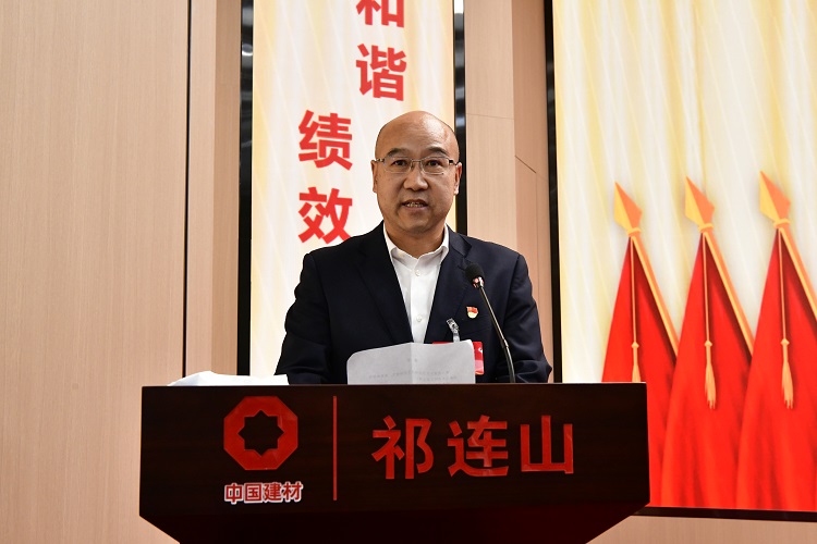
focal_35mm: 45
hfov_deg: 43.6
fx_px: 1021
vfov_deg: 29.9
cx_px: 408
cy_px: 272
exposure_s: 1/320
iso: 6400
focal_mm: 45
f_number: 9
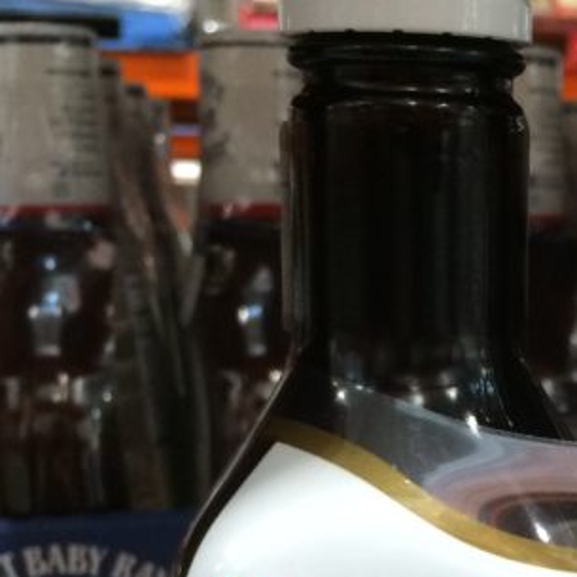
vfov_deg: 19.5
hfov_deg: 19.2
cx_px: 662
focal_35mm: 86
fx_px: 1622
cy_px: 605
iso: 160
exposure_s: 1/30
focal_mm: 4.15
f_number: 2.2
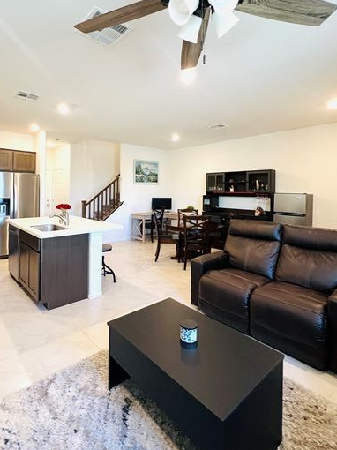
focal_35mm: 17
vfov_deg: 90.4
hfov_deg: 74.0
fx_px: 221
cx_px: 139
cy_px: 192
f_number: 1.8
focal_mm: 1.57
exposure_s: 1/60
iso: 250
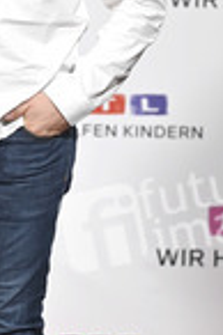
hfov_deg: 7.1
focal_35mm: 192
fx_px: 1788
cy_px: 103
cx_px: -32
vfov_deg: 10.7
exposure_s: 1/320
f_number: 2.8
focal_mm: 70
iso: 800
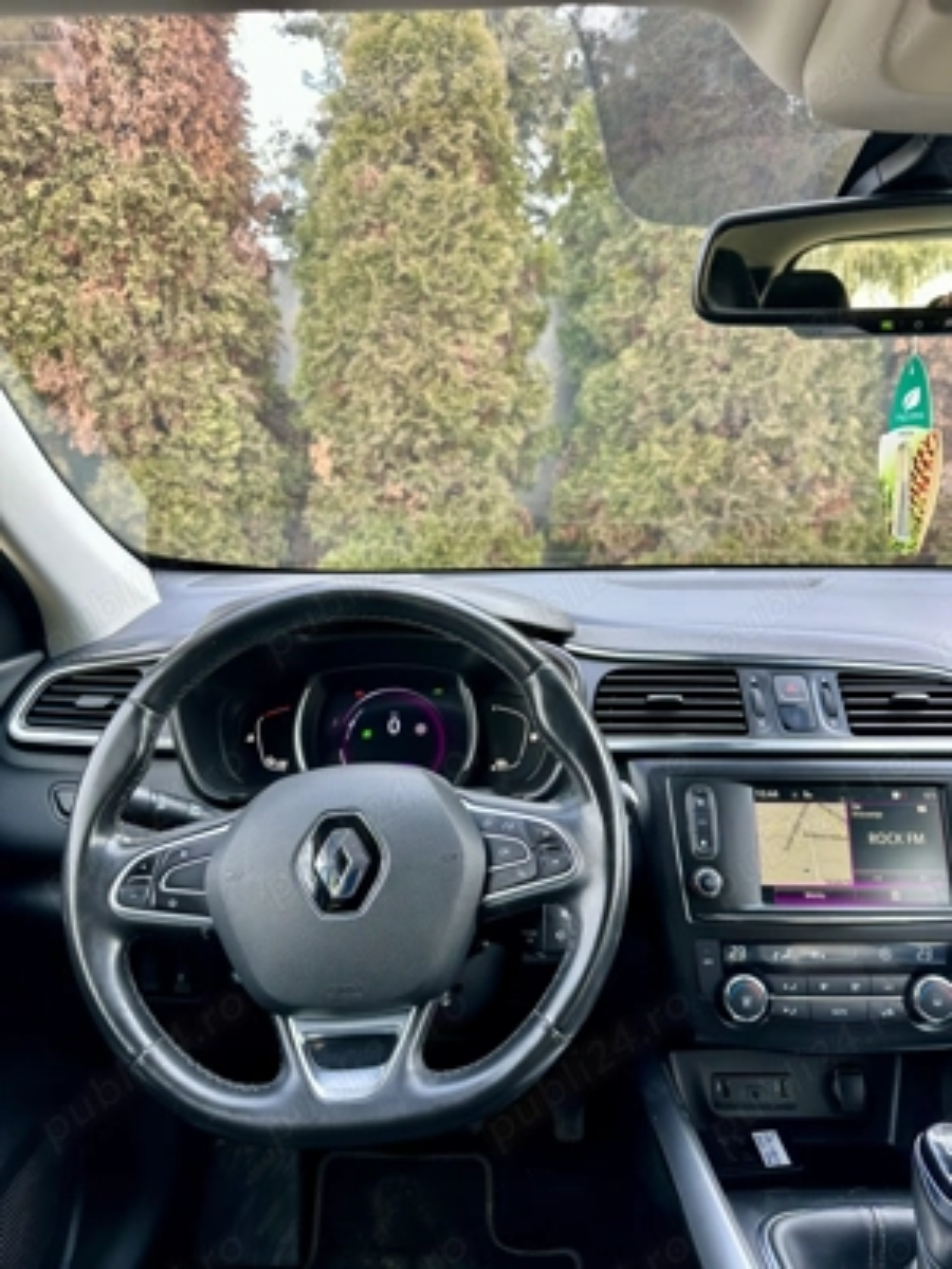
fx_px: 880
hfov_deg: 56.8
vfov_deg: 71.6
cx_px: 476
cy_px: 634
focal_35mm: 24
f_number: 1.78
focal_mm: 6.86
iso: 64
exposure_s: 1/110
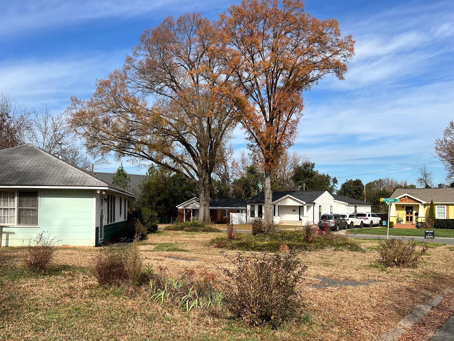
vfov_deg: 40.6
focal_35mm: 35
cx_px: 214
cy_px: 198
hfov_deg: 52.6
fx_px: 459
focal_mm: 5.7
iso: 50
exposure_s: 1/4274
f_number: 1.5
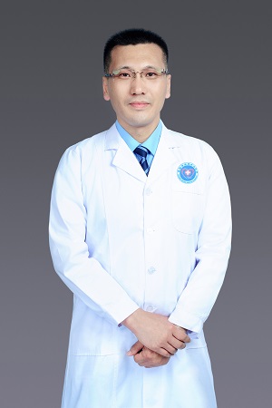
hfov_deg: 27.0
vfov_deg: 39.6
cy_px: 204
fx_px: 567
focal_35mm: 50
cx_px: 136
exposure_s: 1/160
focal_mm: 50
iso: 200
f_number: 9
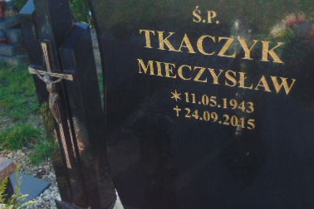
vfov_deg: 30.4
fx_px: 384
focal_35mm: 44
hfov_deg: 44.5
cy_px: 77
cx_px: 164
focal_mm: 4.5
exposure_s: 1/320
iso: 80
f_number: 3
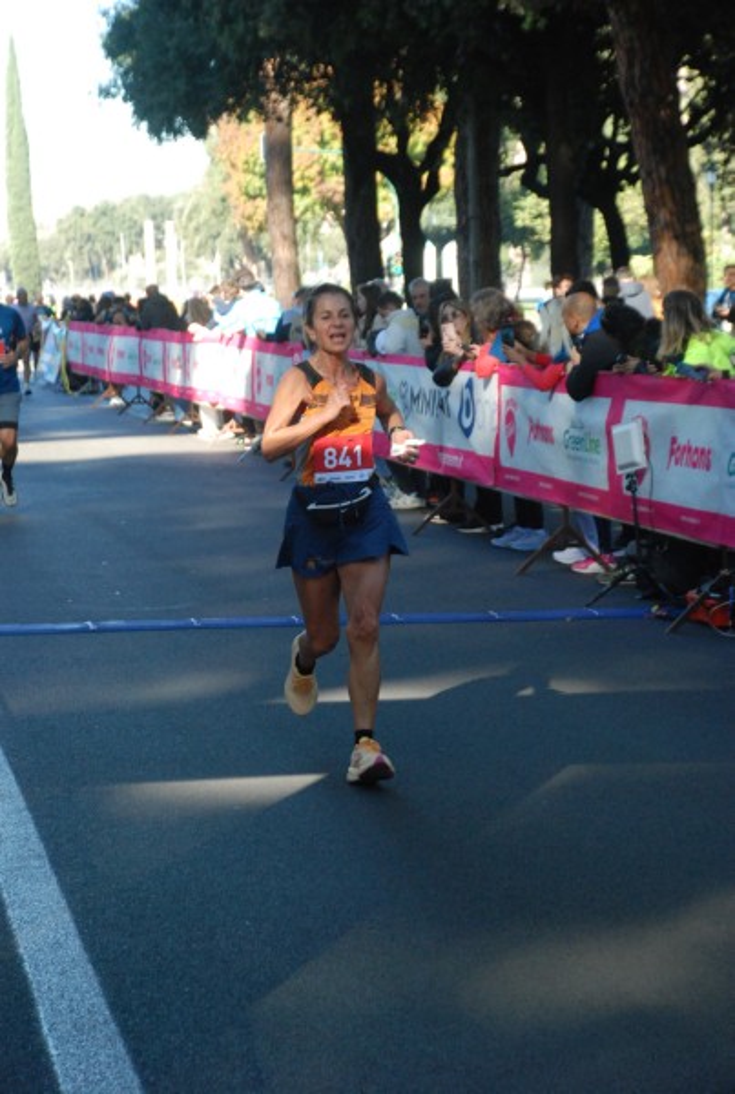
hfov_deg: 13.9
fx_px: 3016
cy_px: 547
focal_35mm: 99
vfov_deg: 20.6
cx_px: 368
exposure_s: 1/400
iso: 1000
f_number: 5.3
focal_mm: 66
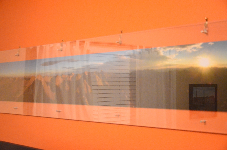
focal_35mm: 68
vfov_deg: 20.1
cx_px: 114
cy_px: 75
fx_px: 425
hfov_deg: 29.9
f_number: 5
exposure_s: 1/25
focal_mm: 45
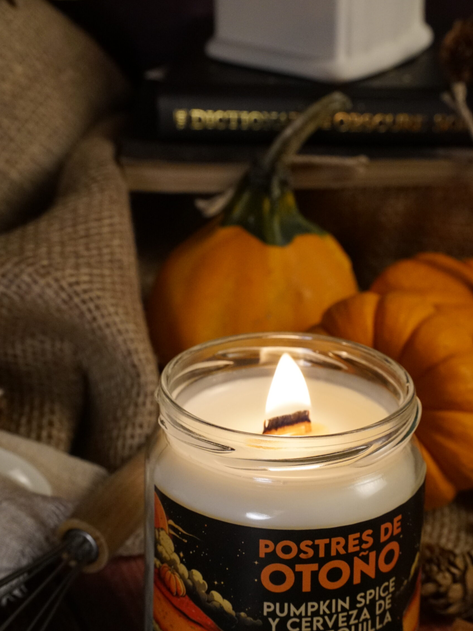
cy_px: 291
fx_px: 1494
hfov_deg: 18.0
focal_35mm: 82
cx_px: 234
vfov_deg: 23.8
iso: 6400
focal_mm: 75
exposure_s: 1/100
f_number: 14
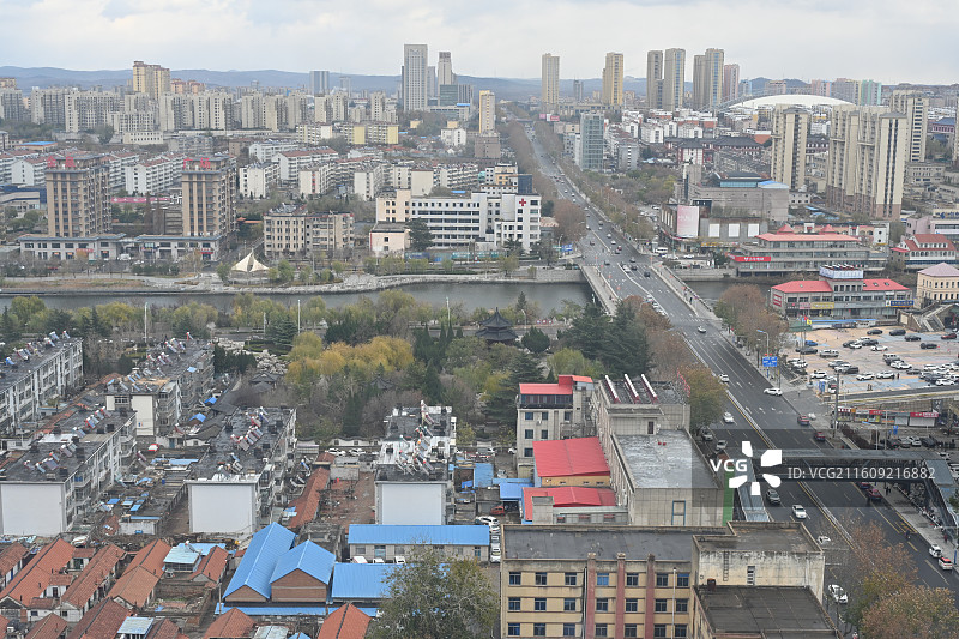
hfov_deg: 44.5
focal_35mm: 44
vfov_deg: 30.5
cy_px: 320
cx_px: 480
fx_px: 1172
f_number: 8
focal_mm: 44
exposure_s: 1/100
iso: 250
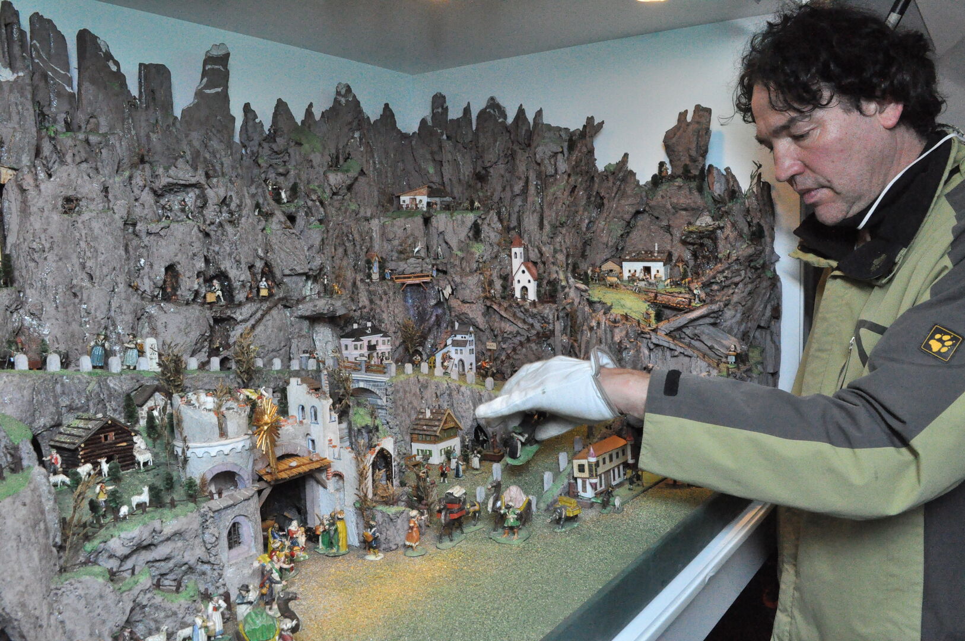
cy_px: 320
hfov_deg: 62.0
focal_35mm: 30
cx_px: 482
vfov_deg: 43.5
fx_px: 803
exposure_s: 1/60
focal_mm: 20
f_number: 11
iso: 3200
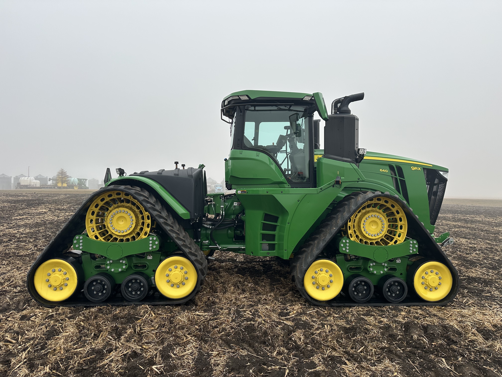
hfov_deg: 71.6
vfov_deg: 56.8
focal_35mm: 24
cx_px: 251
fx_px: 348
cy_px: 188
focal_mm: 6.86
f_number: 1.78
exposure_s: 1/718
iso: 80
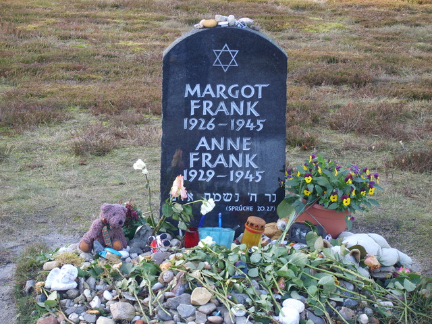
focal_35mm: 105
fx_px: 1310
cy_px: 162
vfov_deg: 14.1
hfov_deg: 18.7
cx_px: 216
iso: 75
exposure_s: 1/60
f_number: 5.1
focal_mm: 22.2
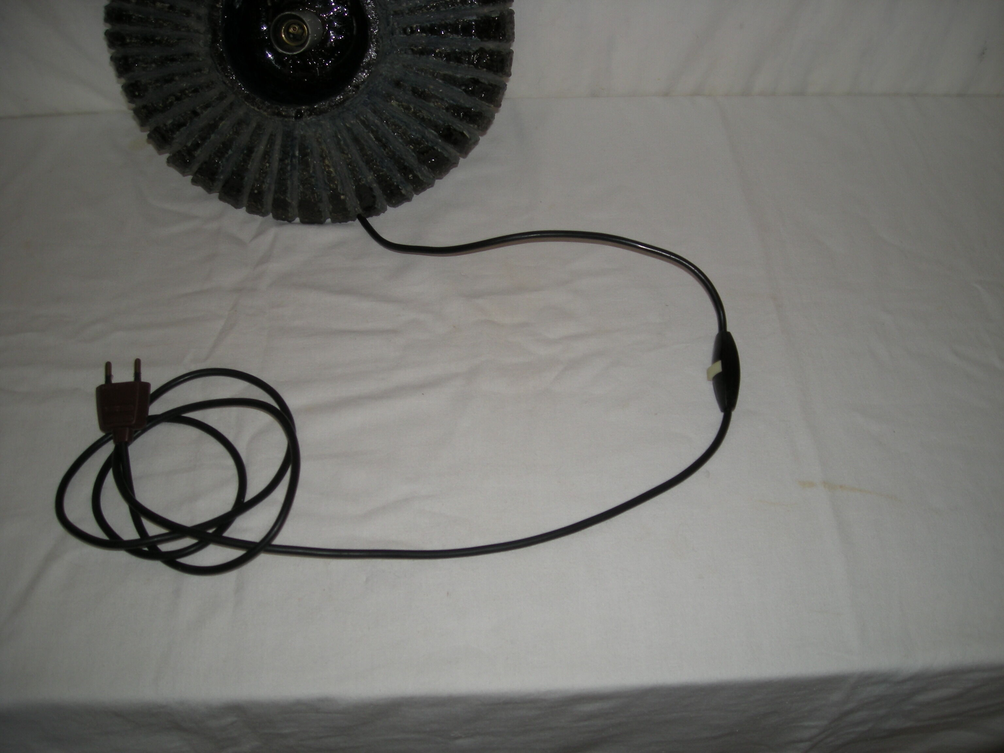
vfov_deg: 40.7
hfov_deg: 52.6
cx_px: 502
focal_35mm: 35
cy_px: 376
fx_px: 1015
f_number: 2.8
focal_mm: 5.7
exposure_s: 1/47.5
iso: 50
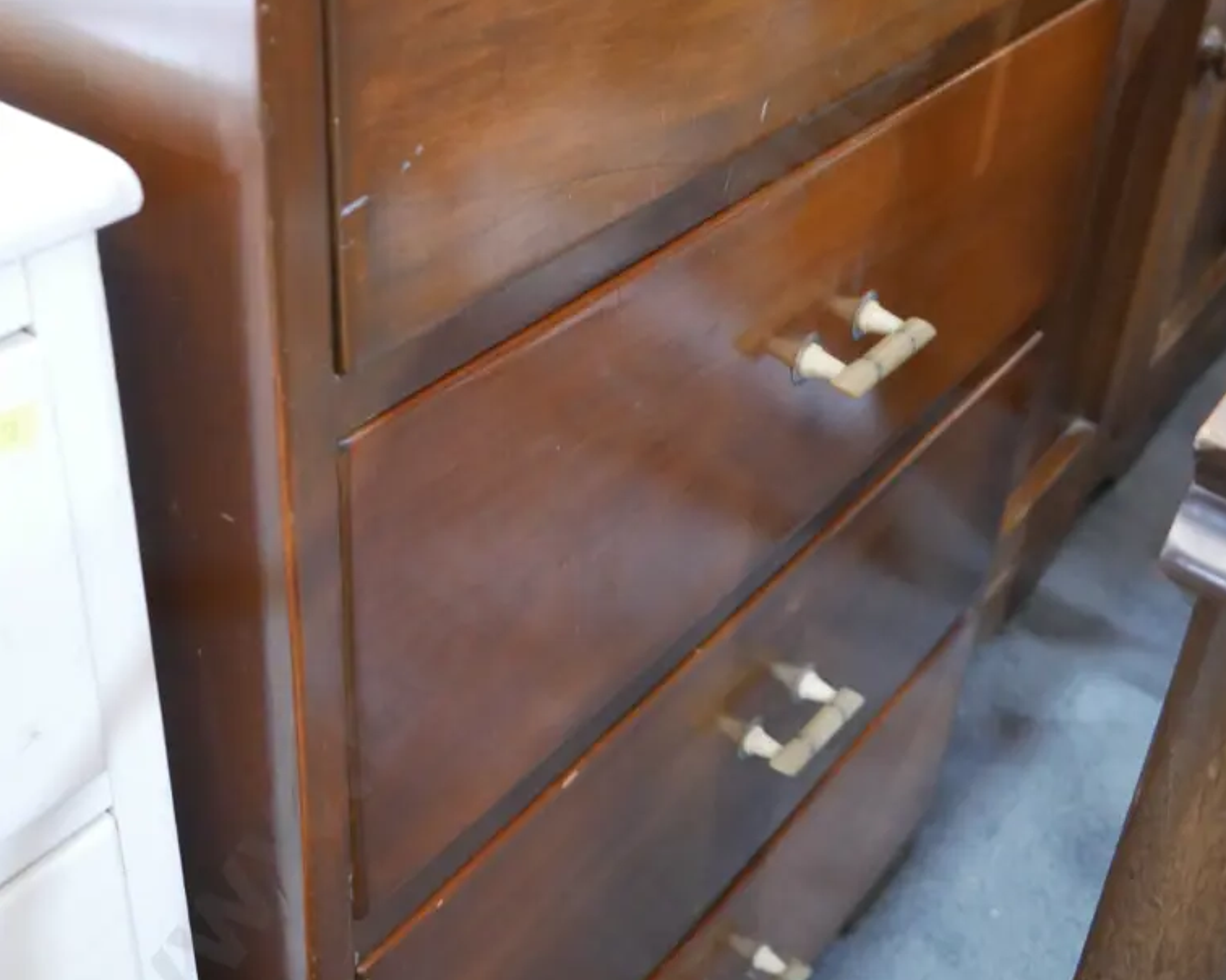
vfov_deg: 33.3
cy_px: 393
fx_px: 1632
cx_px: 620
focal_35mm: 45
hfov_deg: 41.2
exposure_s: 1/25
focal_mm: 17
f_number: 4
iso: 3200
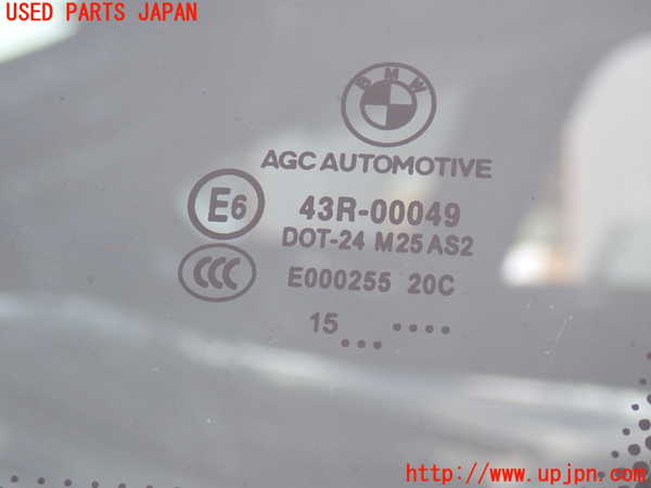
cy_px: 244
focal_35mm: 77
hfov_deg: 25.3
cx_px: 326
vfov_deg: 19.1
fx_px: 1448
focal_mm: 13.65
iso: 100
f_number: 4.1
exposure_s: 1/160
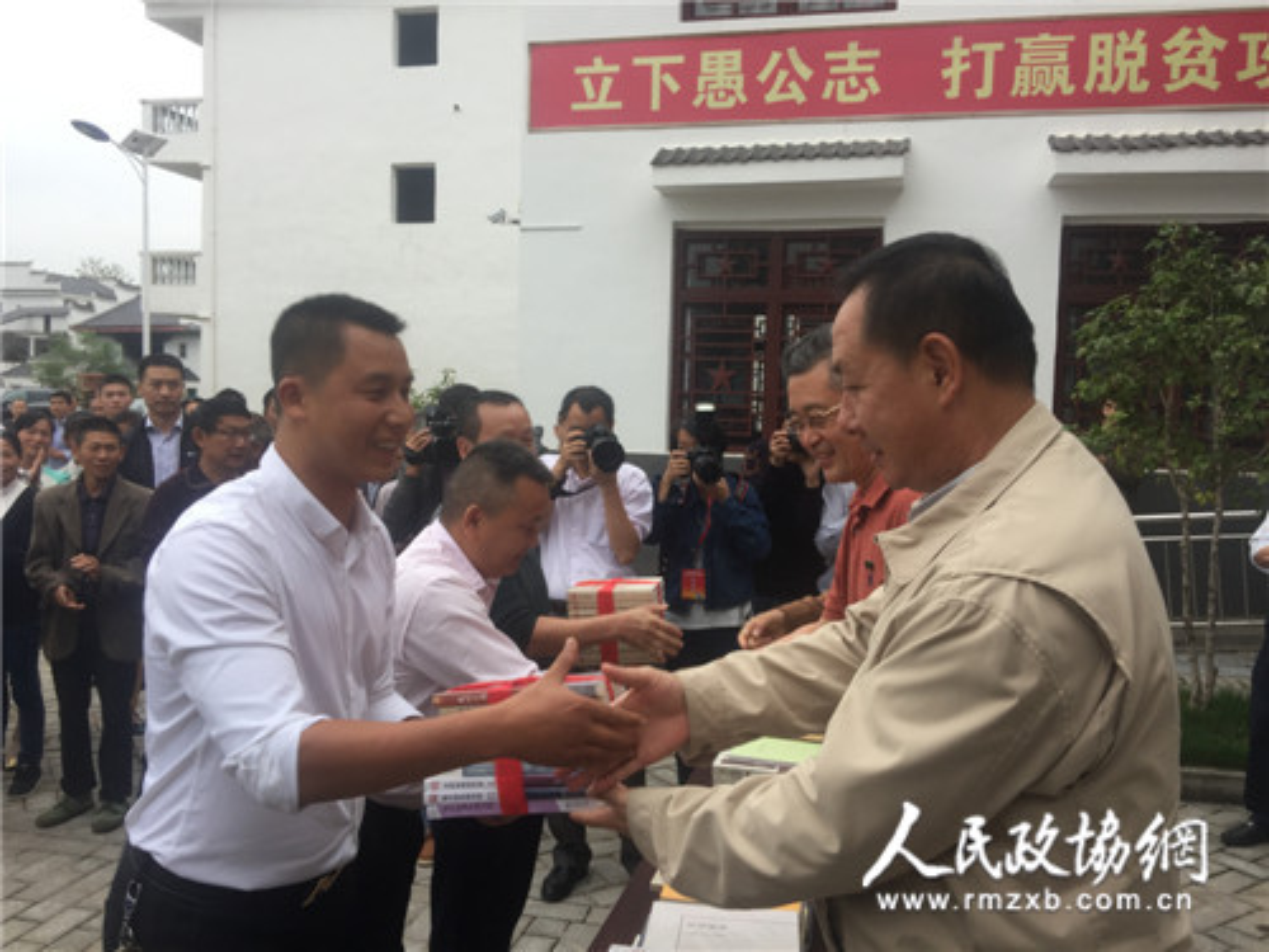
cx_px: 634
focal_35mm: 29
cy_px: 476
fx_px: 1063
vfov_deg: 48.2
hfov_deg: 61.7
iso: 32
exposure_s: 1/124
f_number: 2.2
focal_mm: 4.15
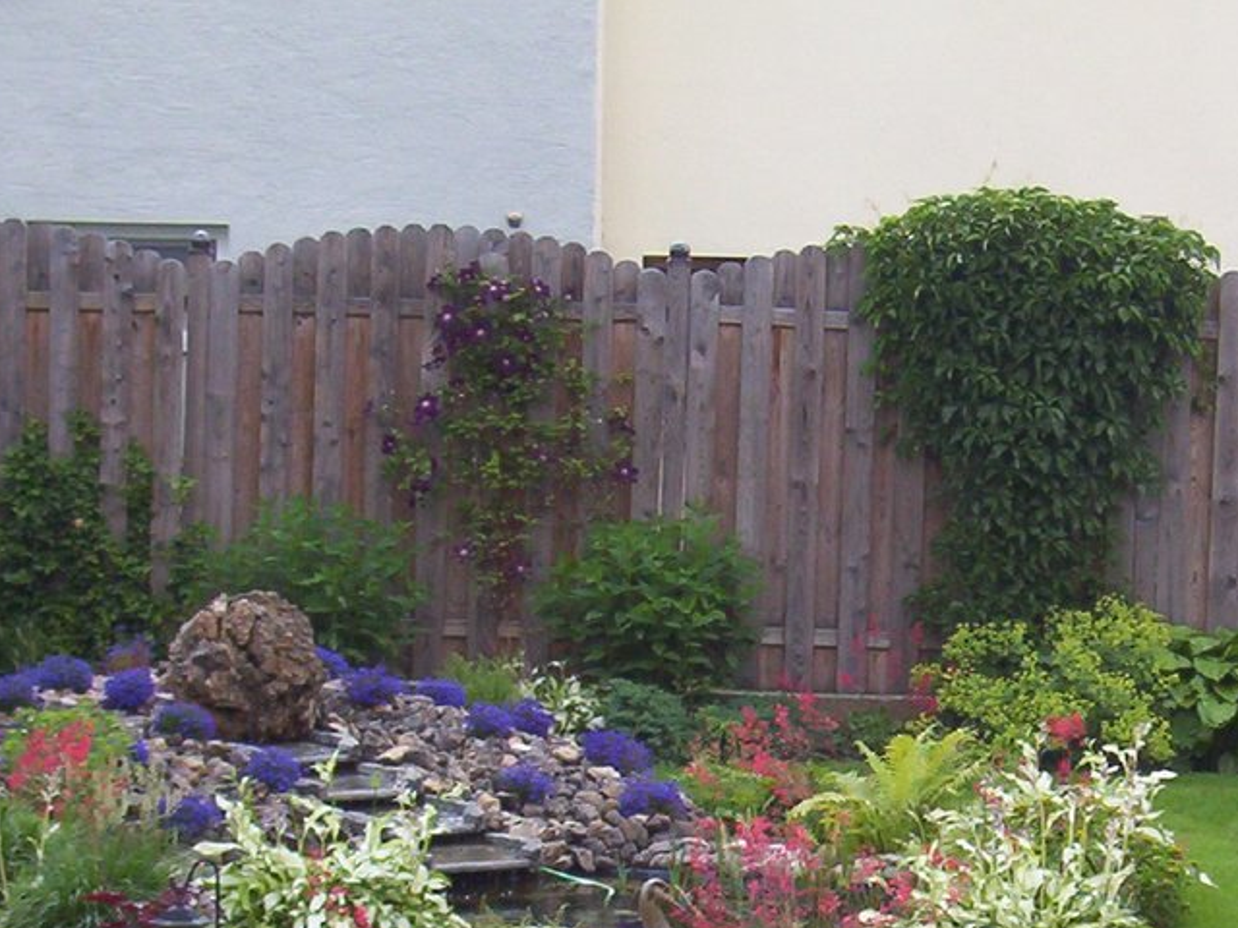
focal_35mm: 120
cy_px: 833
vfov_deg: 12.3
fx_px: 4292
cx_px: 803
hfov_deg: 16.4
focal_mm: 9.98
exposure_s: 1/350
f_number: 3.54
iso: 100
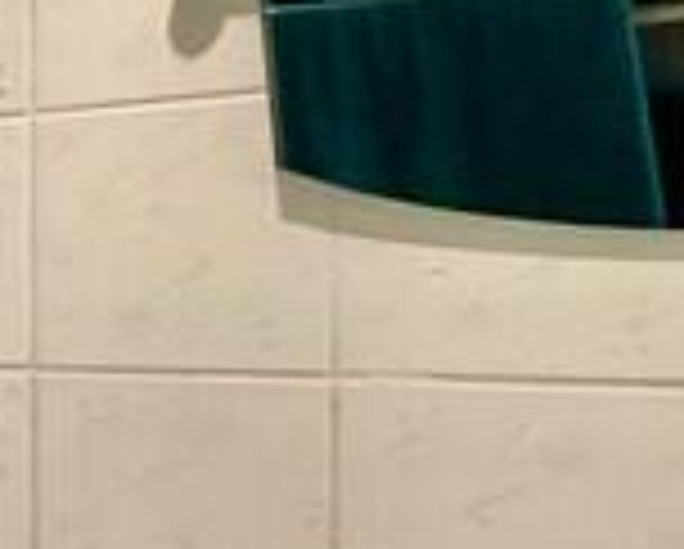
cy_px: 315
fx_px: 1865
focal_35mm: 92
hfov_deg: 12.8
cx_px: -1152
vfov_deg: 16.7
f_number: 2.2
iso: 200
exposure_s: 1/50
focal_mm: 2.22
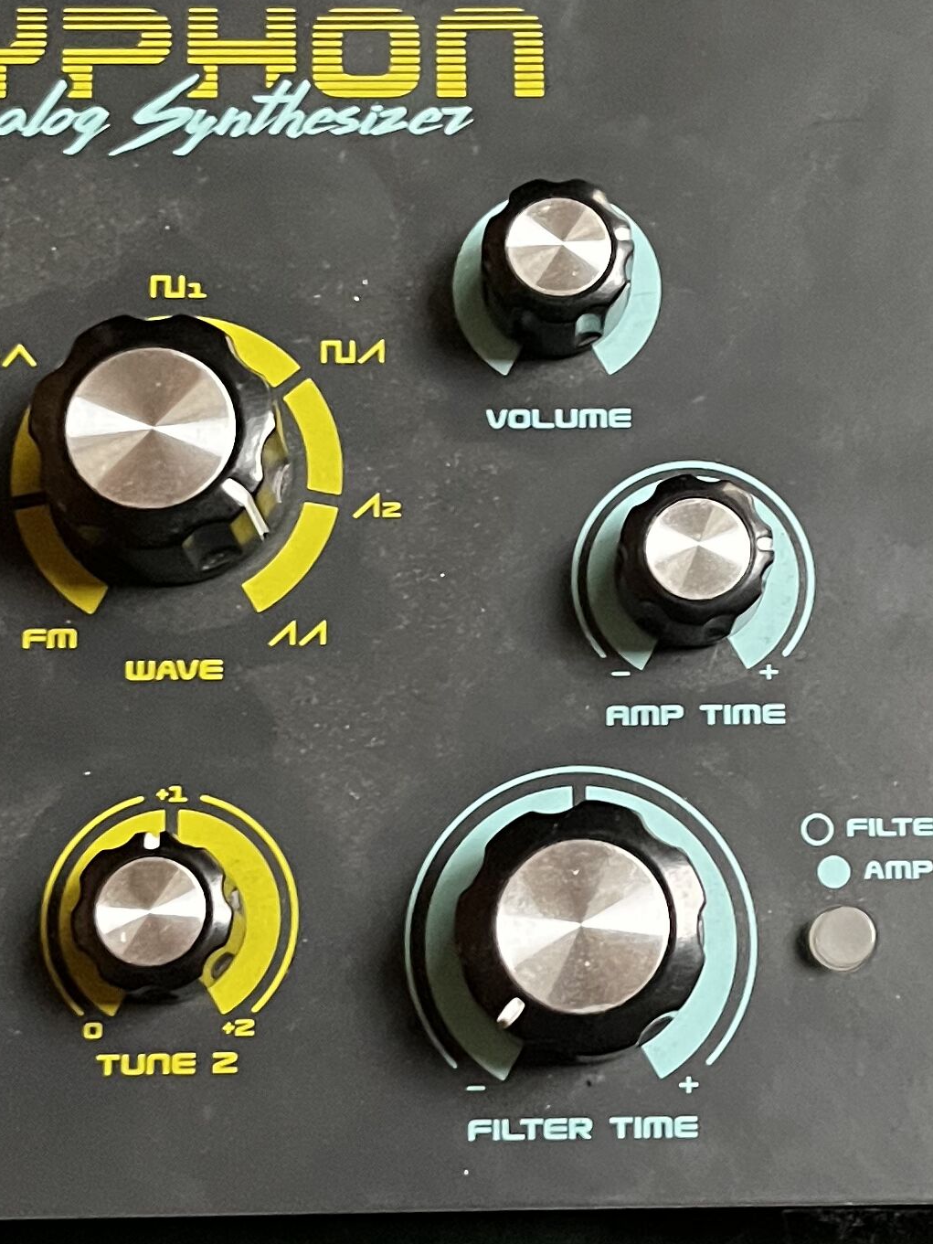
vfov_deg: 25.3
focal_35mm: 77
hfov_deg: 19.1
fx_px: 2767
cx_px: 627
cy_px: 592
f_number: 1.6
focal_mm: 5.1
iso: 640
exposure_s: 1/39
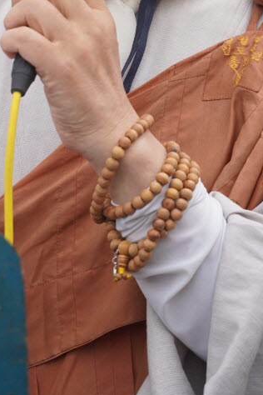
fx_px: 4624
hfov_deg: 3.3
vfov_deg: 4.9
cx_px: 54
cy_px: -11
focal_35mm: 422
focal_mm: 200
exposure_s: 1/250
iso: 160
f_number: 5.6
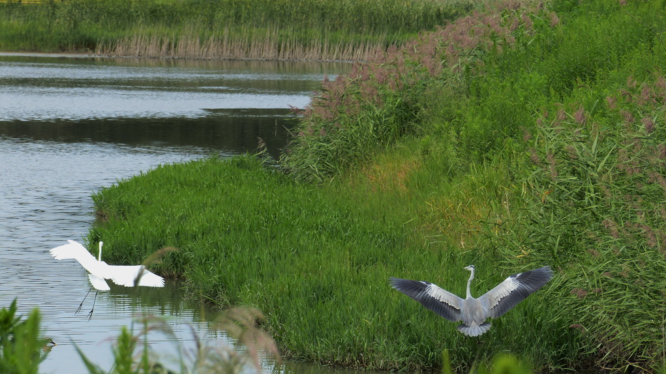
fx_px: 3531
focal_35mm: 200
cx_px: 333
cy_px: 216
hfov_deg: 10.8
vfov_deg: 6.1
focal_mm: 33
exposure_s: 1/1300
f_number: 2.8
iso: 100
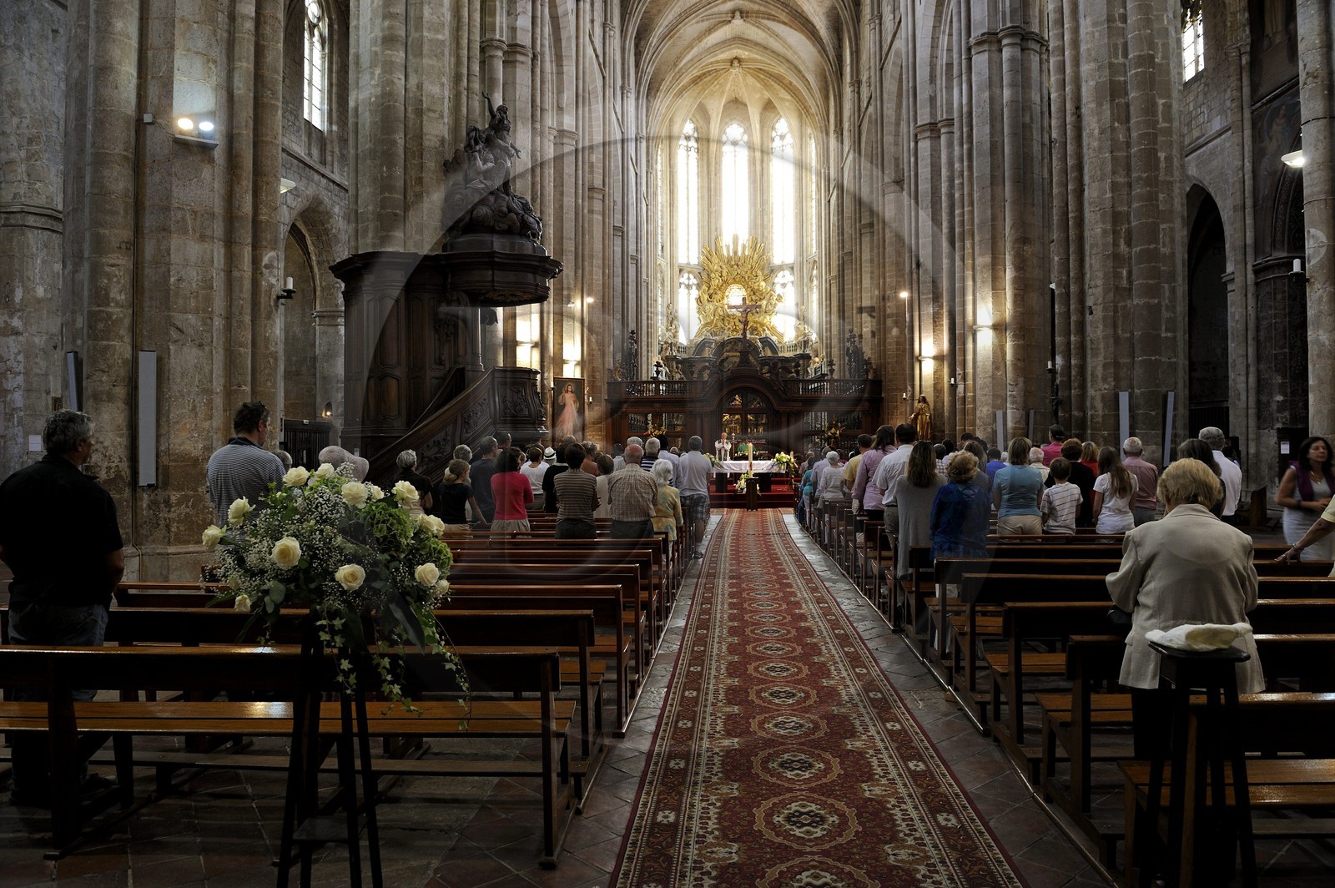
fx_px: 889
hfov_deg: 73.8
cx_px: 668
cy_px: 444
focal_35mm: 24
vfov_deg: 53.1
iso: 800
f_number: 5
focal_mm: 24
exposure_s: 1/15
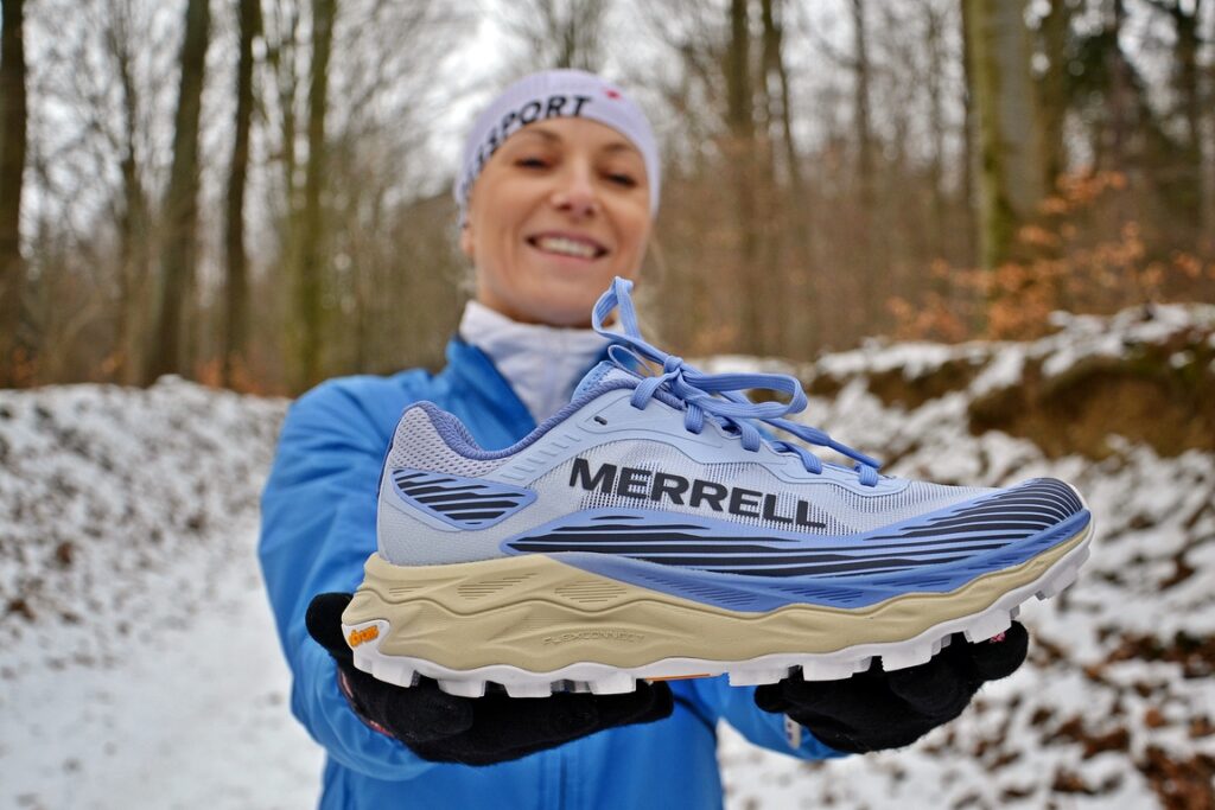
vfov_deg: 29.9
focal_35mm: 45
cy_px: 405
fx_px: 1519
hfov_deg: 43.6
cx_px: 608
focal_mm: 30
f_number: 4.5
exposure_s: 1/1000
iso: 400
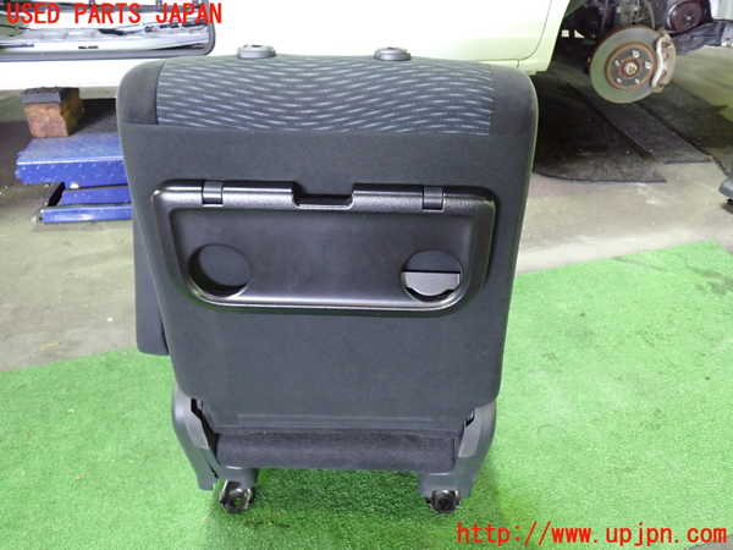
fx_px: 635
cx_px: 366
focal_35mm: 30
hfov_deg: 60.0
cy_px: 275
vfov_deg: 46.8
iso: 800
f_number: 2.3
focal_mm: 5.4
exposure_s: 1/30
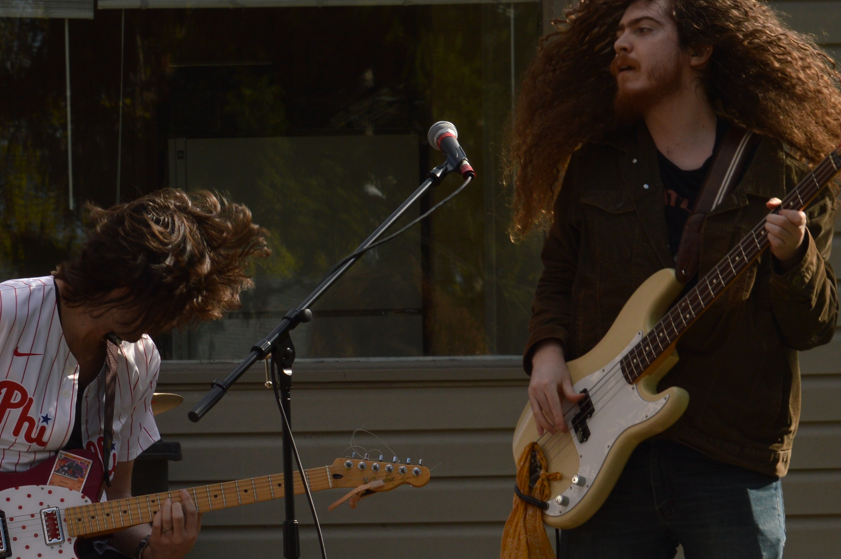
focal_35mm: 217
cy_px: 499
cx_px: 55
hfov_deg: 9.4
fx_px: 5065
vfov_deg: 6.3
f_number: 8
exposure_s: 1/400
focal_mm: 62
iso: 100
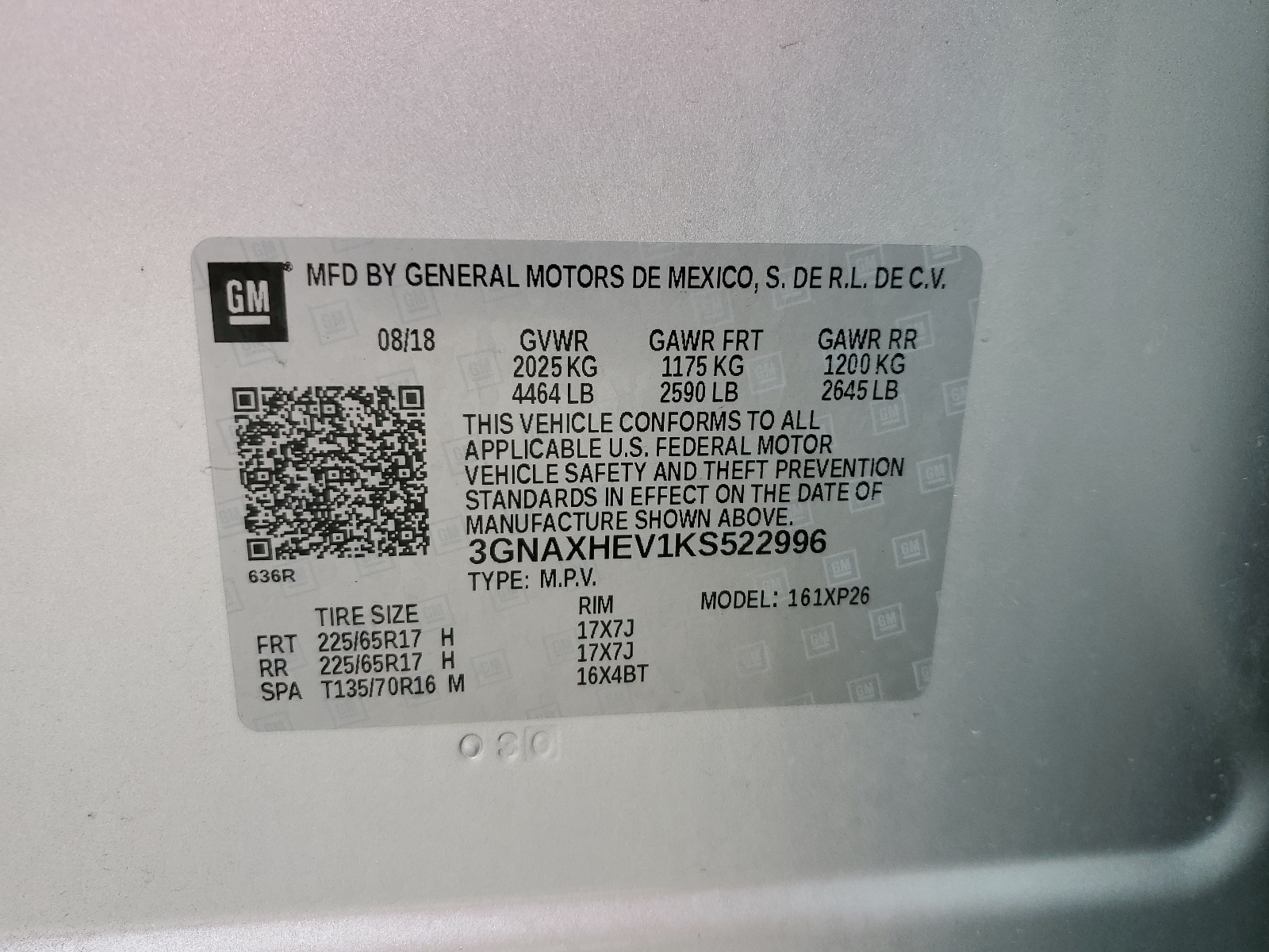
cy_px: 476
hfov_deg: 67.3
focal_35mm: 26
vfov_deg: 53.1
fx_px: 953
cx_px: 634
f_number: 1.5
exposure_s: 1/204
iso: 50
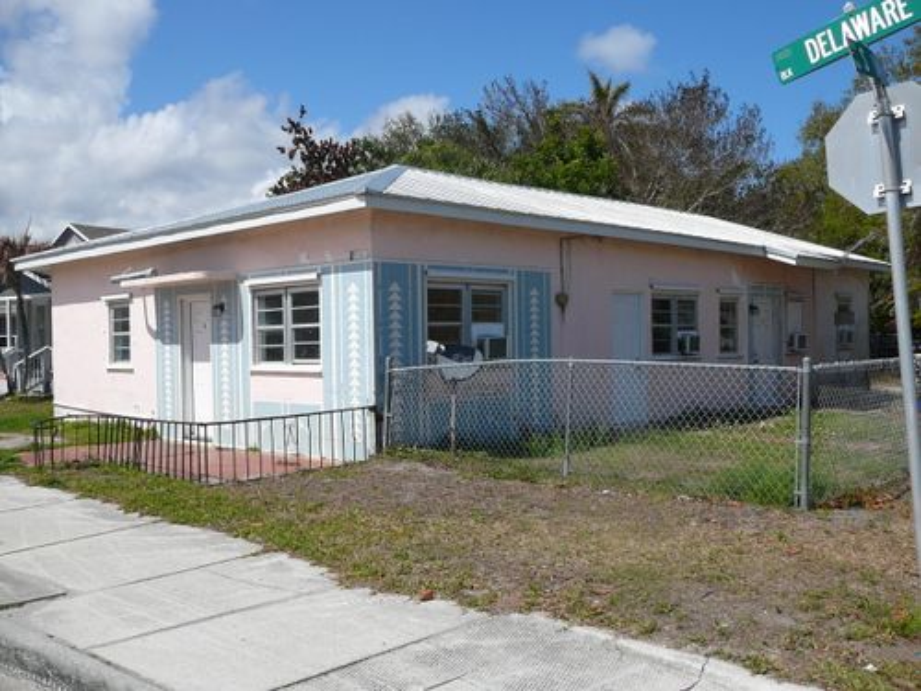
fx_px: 931
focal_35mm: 35
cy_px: 346
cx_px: 460
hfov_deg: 52.6
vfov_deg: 40.7
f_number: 5
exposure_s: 1/800
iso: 80
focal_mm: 5.2
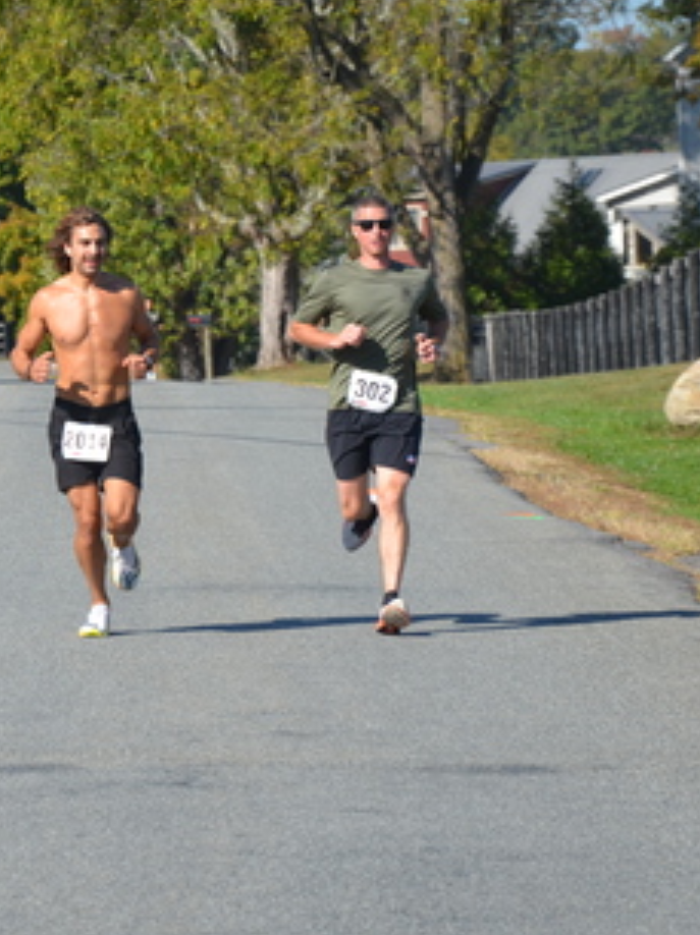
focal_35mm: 272
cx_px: 138
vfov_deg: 7.3
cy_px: 394
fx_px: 7340
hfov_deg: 5.5
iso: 400
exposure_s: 1/1600
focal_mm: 105
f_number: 5.6
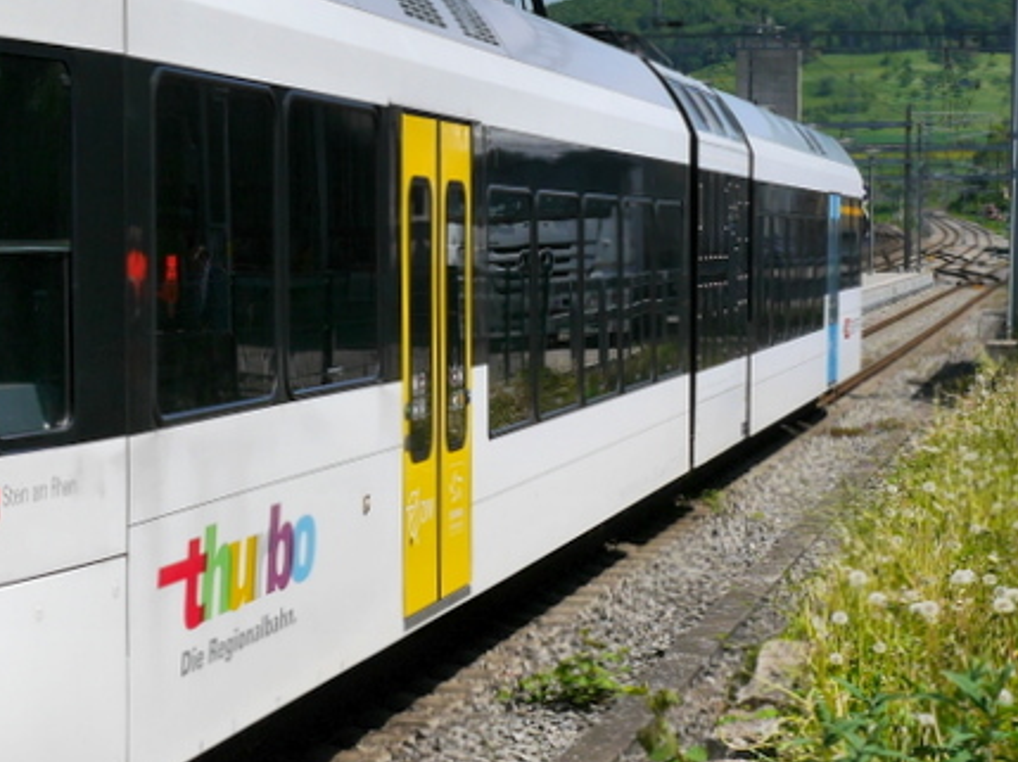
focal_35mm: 98
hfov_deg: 19.2
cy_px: 339
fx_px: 2880
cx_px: -95
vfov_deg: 15.1
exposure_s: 1/400
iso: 160
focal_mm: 21
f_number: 10
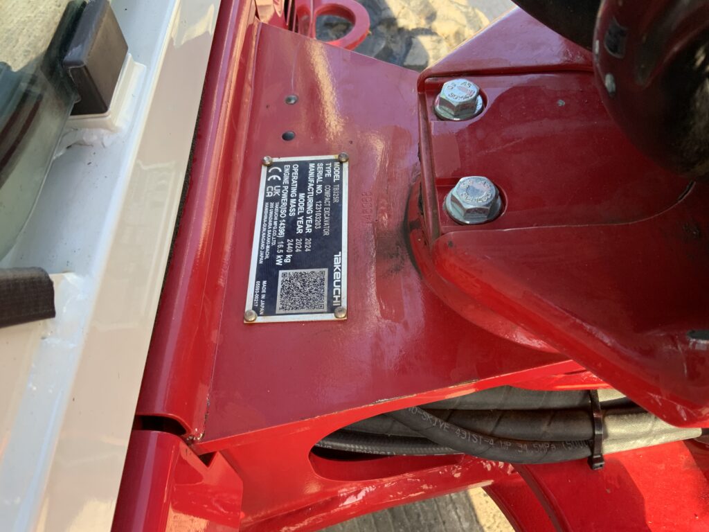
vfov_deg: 48.2
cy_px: 266
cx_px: 354
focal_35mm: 29
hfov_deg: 61.7
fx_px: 594
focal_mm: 3
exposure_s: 1/122
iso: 40
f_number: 1.8
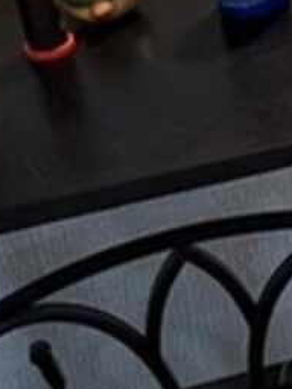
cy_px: -8
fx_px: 1946
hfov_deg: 7.5
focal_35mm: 173
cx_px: 903
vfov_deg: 11.3
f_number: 1.6
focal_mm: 5.96
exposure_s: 1/60
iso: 320
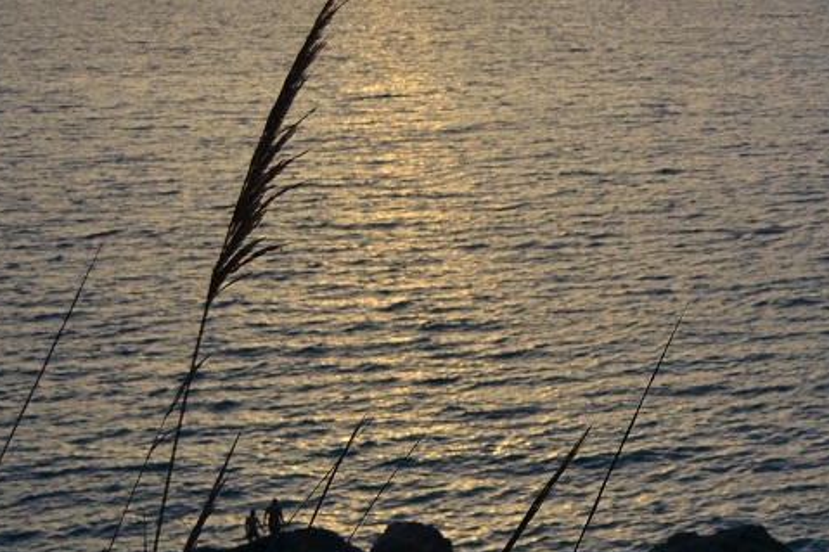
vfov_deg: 12.9
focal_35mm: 105
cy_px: 53
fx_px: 2417
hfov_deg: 18.5
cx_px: 966
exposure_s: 1/500
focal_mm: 24
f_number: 4
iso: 125
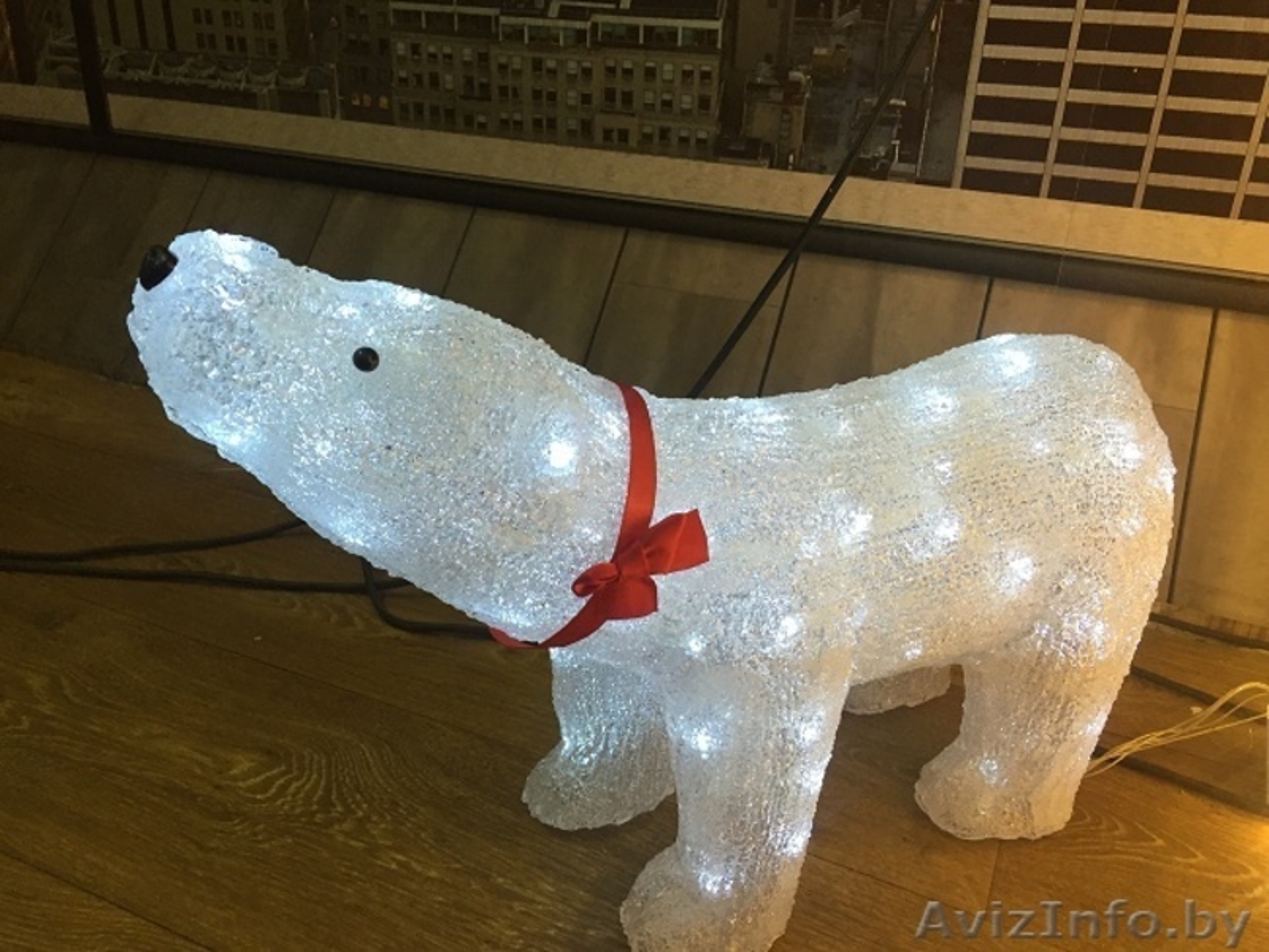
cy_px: 476
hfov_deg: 61.7
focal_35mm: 29
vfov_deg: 48.2
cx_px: 634
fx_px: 1063
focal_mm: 4.15
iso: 64
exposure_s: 1/33
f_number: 2.2
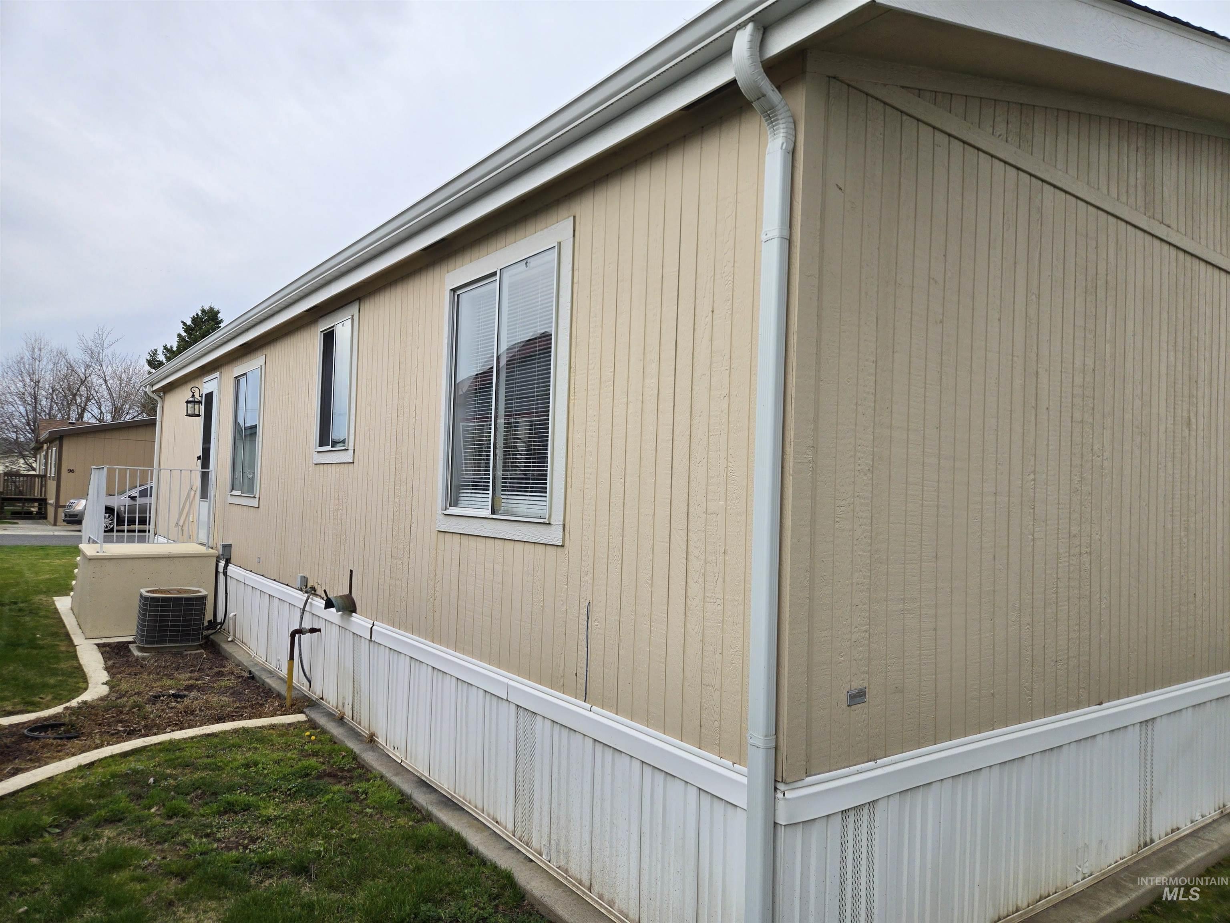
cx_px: 615
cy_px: 462
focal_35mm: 23
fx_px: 817
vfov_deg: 58.9
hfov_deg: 73.9
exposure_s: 1/1195
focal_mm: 5.4
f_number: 1.8
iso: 25
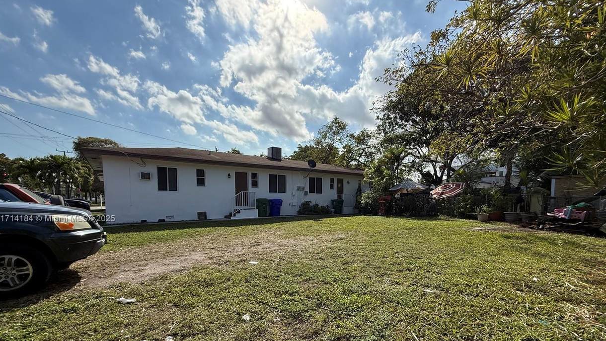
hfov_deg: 99.4
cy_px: 219
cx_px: 306
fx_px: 257
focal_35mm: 16
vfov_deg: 65.8
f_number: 2.2
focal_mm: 2.22
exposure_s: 1/3460
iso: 80
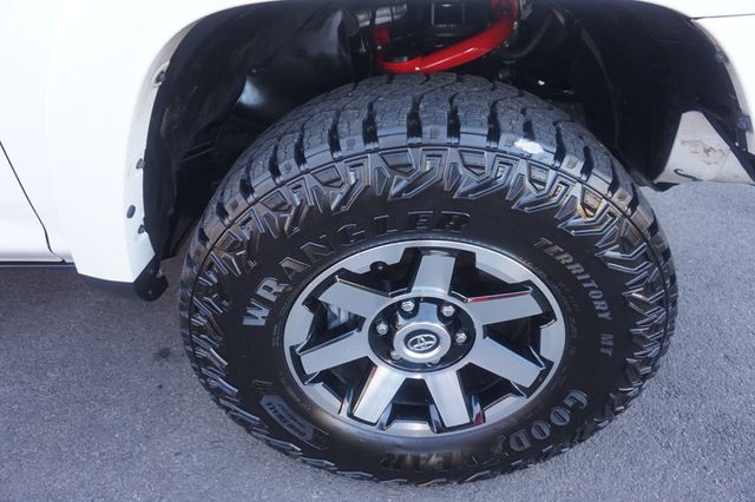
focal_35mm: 24
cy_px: 251
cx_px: 378
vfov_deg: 53.1
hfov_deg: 73.8
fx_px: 503
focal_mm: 16
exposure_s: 1/60
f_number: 4
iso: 320
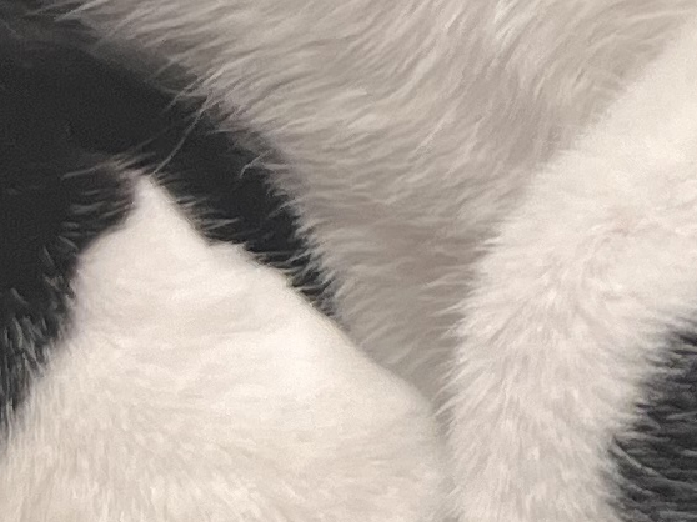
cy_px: -771
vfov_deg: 7.4
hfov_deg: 9.4
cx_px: 1675
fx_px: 3784
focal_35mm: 188
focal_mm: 5.1
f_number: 1.6
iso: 125
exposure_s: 1/120
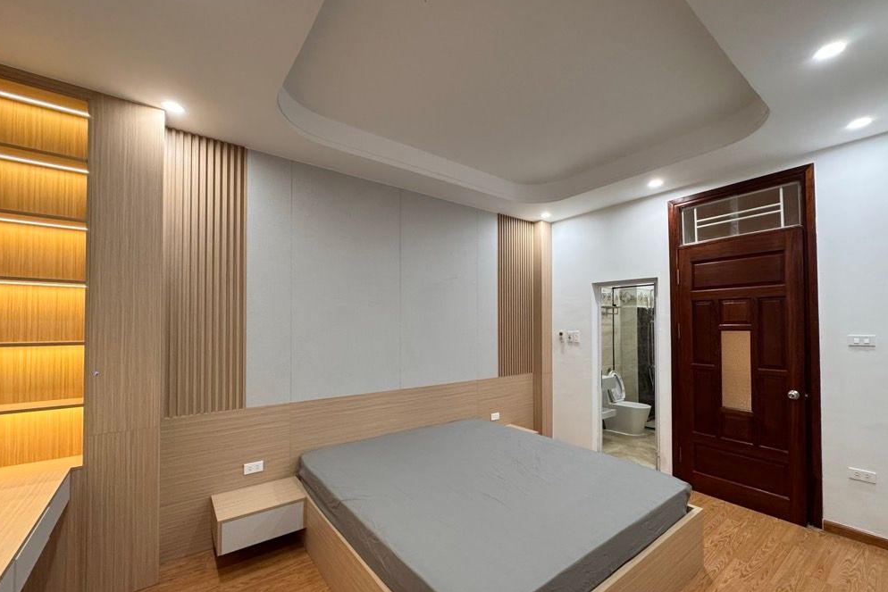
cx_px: 447
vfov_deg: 77.2
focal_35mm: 15
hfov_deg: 100.4
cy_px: 321
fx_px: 370
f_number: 2.2
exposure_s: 1/100
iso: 250
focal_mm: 2.22
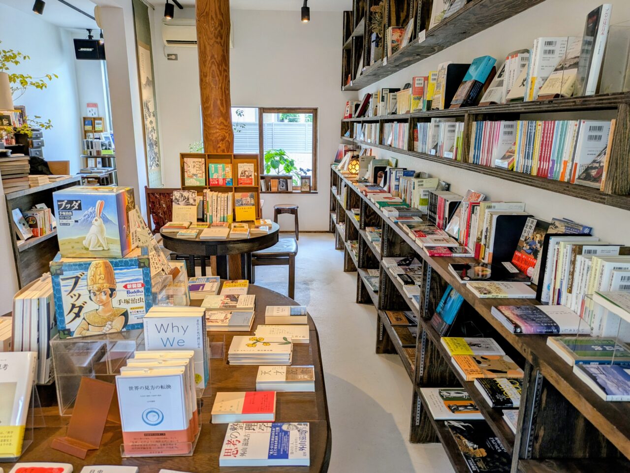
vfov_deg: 54.9
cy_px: 236
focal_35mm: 25
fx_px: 455
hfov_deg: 69.4
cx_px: 315
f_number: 1.89
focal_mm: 5.43
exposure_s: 1/60
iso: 49
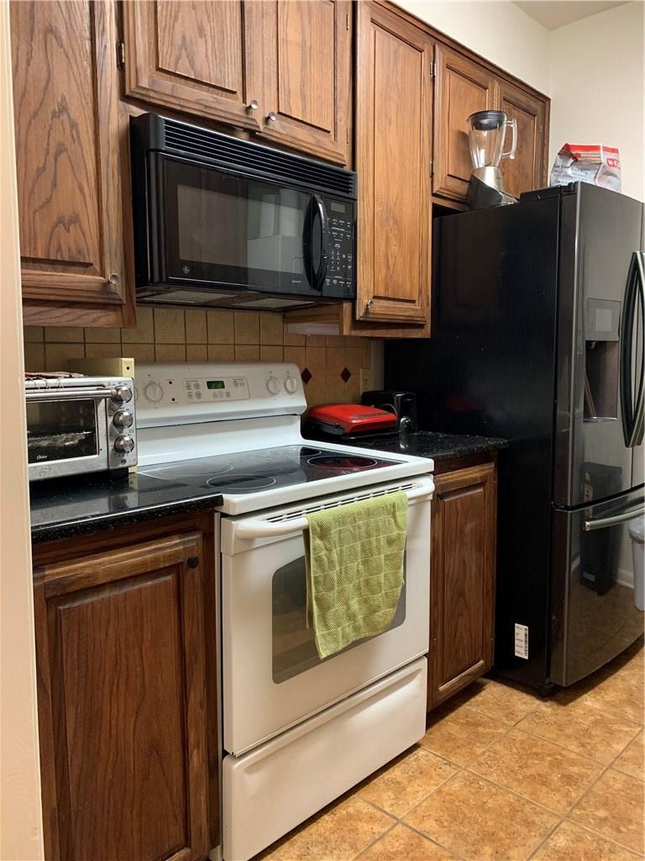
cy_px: 430
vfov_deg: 67.3
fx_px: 646
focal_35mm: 26
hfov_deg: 53.1
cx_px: 322
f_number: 1.8
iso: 400
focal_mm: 4.25
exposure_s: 1/40
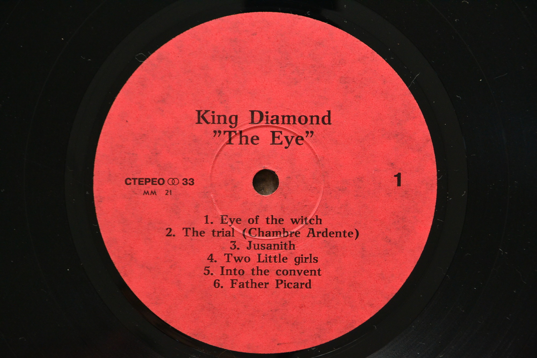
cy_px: 179
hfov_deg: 30.5
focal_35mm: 66
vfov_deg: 20.6
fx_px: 984
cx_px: 268
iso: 1600
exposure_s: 1/160
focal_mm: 44
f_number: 7.1
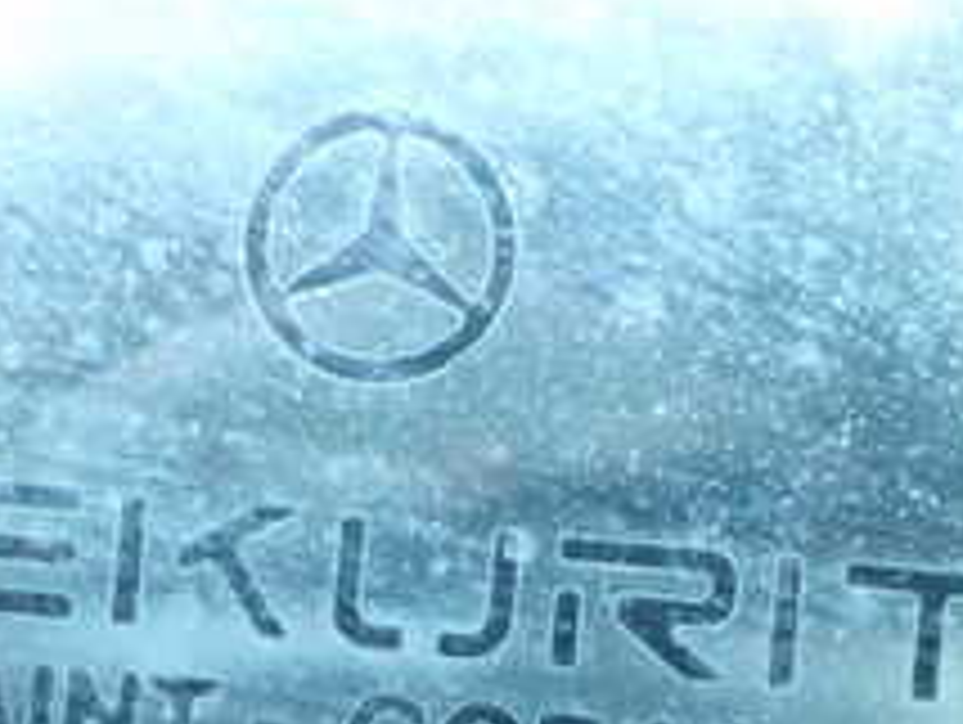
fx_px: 2339
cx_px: 428
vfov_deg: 16.7
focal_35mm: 84
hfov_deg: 23.2
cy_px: 922
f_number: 2.3
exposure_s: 1/100
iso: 800
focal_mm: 5.4
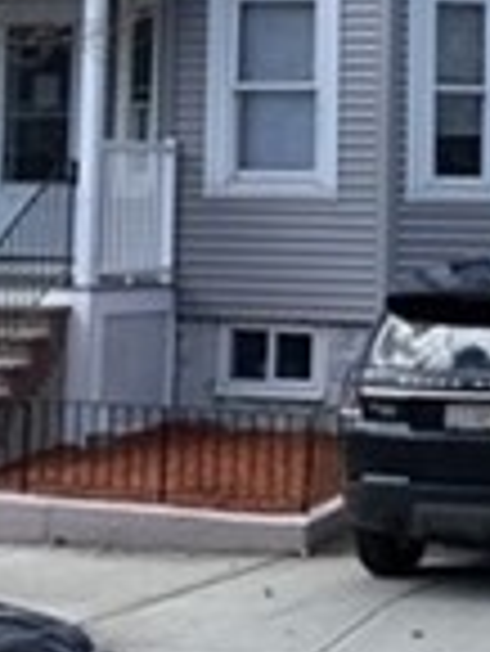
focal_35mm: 143
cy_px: -234
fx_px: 2695
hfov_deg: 10.4
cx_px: 364
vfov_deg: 13.2
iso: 16
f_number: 2.4
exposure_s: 1/413
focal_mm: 6
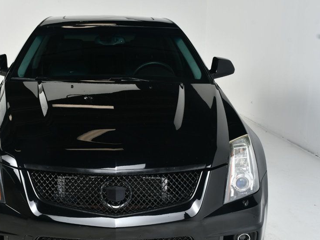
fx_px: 481
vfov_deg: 28.0
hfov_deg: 36.5
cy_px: 146
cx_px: 112
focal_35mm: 52
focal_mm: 26
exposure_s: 1/160
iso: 100
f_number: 10
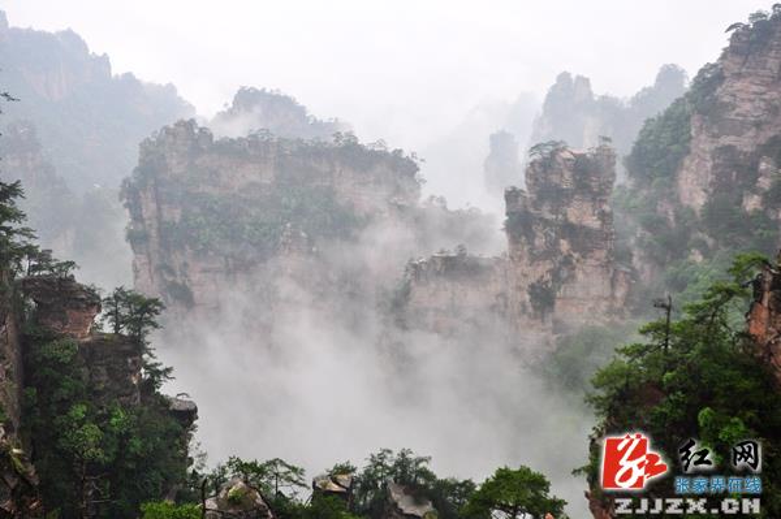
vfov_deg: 34.2
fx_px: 845
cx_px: 390
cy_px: 260
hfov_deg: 49.6
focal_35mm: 39
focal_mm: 26
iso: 200
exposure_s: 1/200
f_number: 7.1
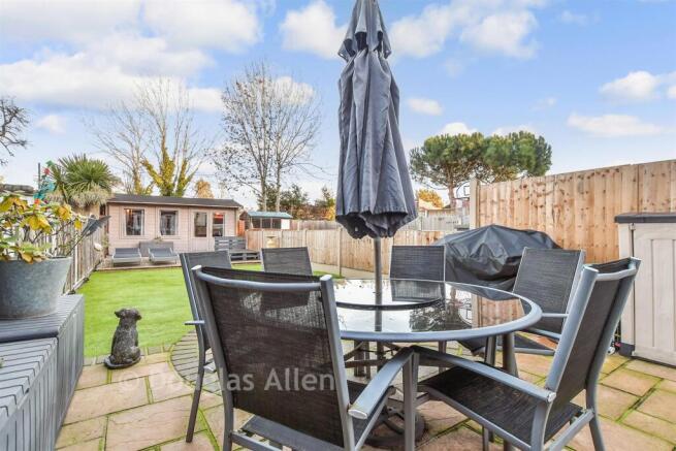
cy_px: 226
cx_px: 338
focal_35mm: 16
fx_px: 300
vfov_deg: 73.8
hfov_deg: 96.7
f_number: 7.1
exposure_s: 1/50
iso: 400
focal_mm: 11
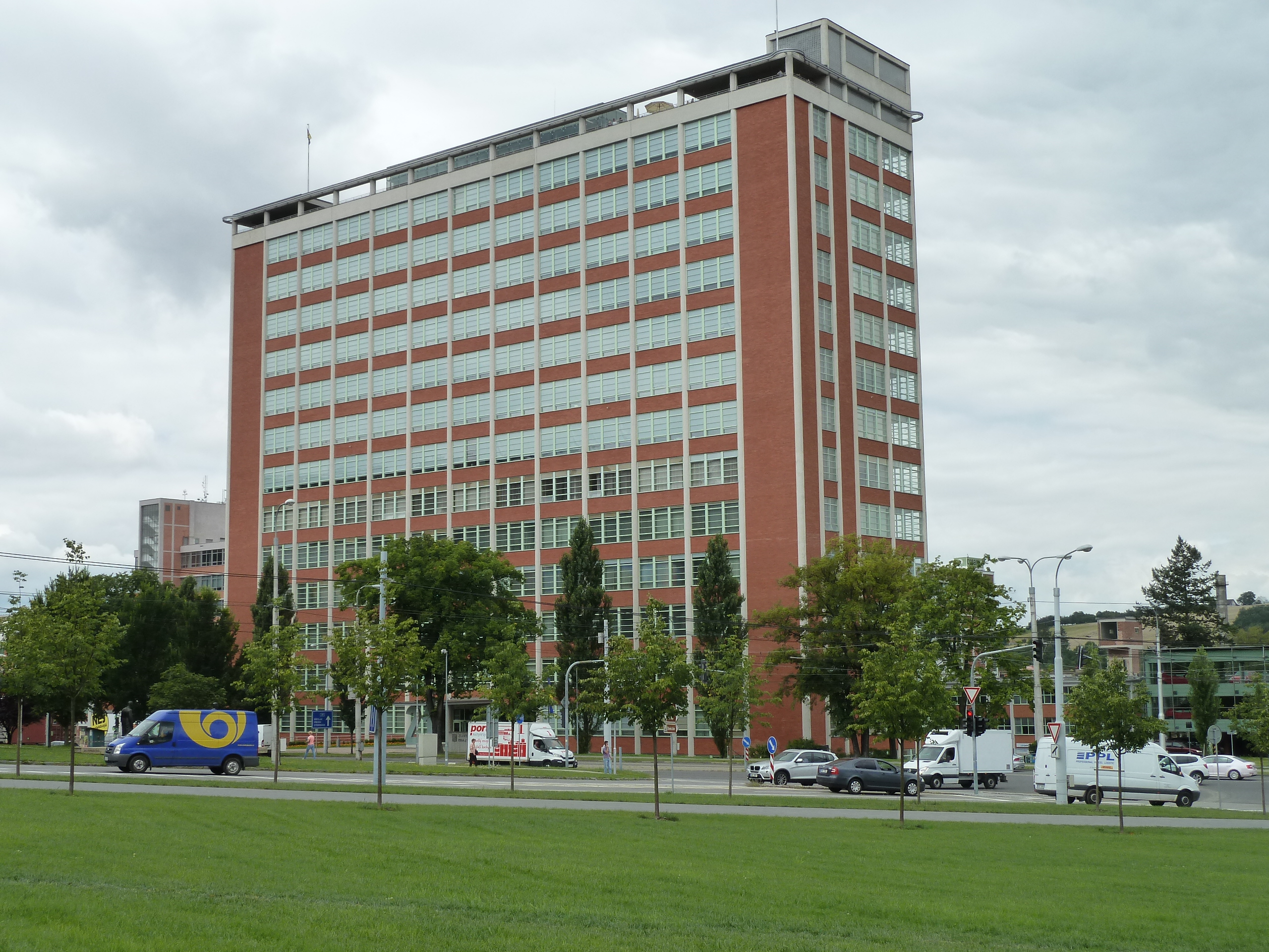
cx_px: 634
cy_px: 476
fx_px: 1613
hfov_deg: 42.9
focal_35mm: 44
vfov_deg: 32.9
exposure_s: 1/400
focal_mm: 7.3
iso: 125
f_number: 4.5
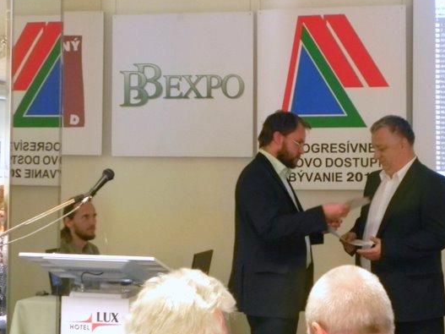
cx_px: 318
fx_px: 1015
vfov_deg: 18.7
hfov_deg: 24.5
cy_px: 161
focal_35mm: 79
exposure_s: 1/5.2
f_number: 3.5
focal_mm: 9.2
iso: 200
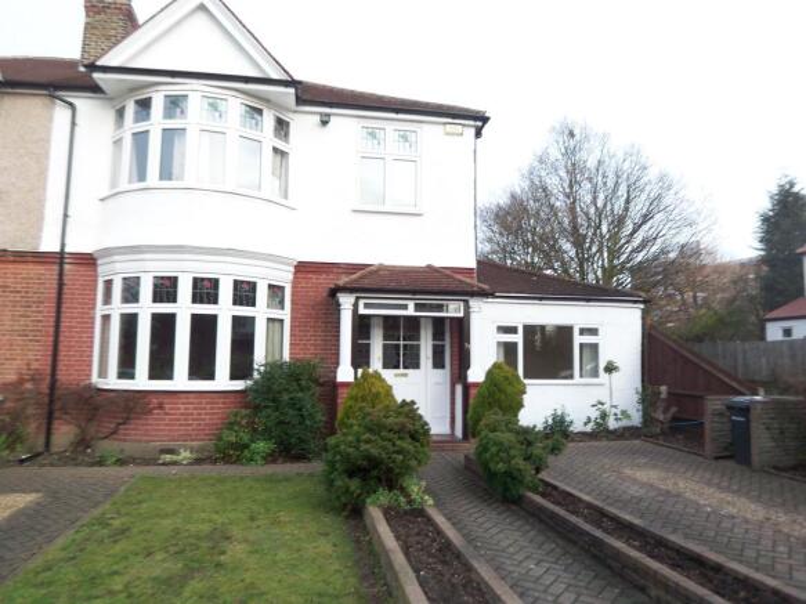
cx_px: 403
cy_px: 302
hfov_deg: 73.9
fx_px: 535
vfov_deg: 58.9
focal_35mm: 23
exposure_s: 1/60
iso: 50
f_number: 2.8
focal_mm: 3.8
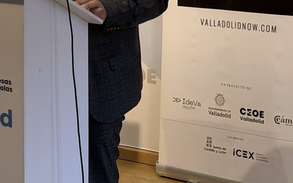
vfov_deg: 9.1
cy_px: -68
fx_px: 1134
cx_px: -79
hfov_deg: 14.2
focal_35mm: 142
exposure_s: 1/100
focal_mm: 6.76
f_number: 1.78
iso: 64
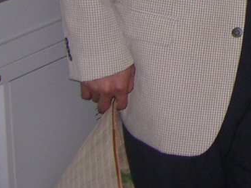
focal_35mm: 164
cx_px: 526
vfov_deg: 8.6
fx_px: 1189
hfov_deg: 10.8
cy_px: -184
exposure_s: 1/60
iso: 100
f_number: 2.8
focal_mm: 8
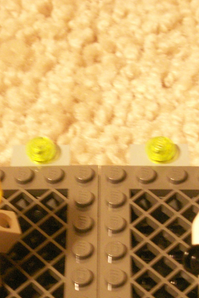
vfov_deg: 20.9
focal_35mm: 96
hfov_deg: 14.2
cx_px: 51
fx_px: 796
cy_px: 260
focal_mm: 7.7
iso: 160
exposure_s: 1/5
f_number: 3.5
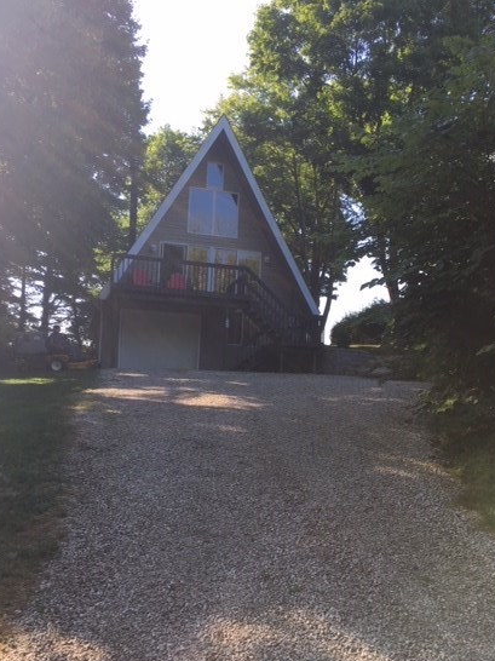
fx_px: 649
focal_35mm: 34
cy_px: 367
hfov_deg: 41.7
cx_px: 276
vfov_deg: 53.9
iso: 25
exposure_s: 1/444
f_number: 2.2
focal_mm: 4.15
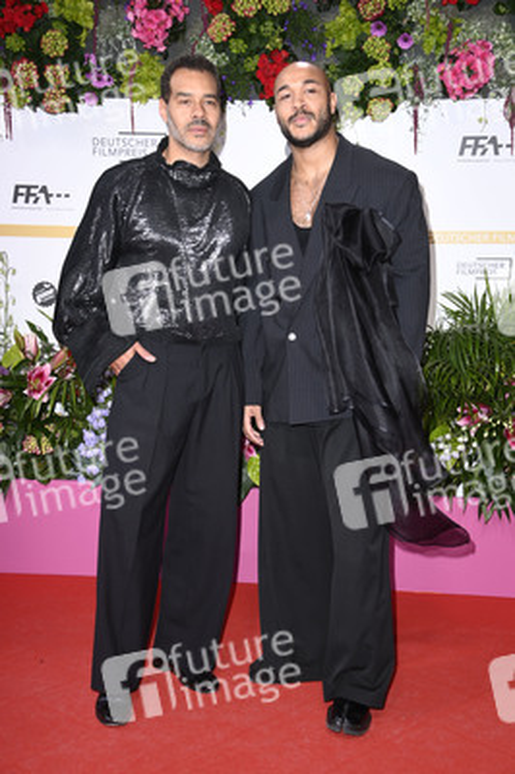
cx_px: 258
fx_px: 1118
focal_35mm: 52
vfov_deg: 38.2
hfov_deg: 25.9
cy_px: 387
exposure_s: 1/250
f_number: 5.6
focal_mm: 52
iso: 500
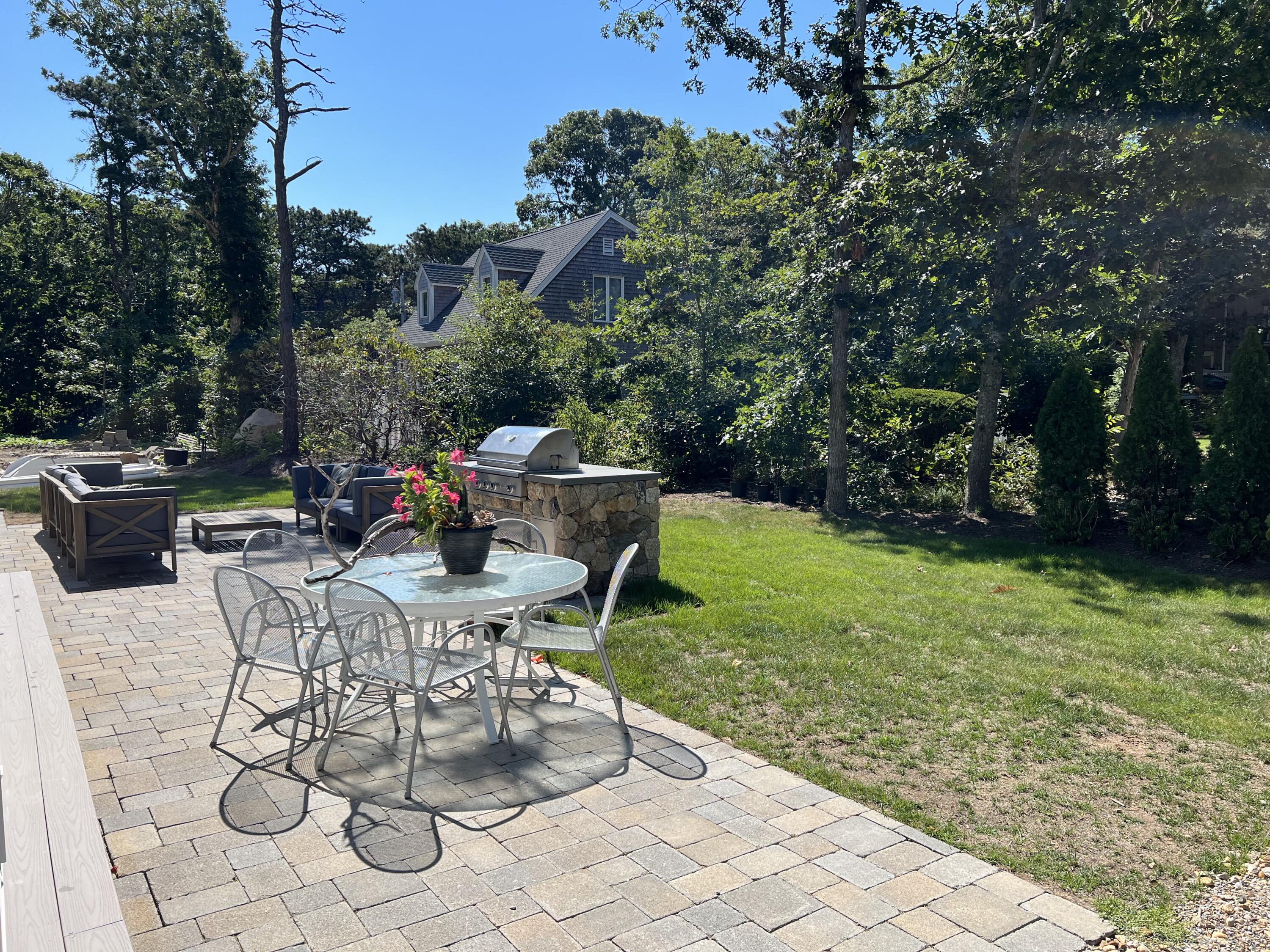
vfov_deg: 53.1
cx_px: 635
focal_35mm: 26
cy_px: 476
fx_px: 954
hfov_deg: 67.3
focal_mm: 5.7
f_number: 1.5
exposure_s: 1/3356
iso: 50
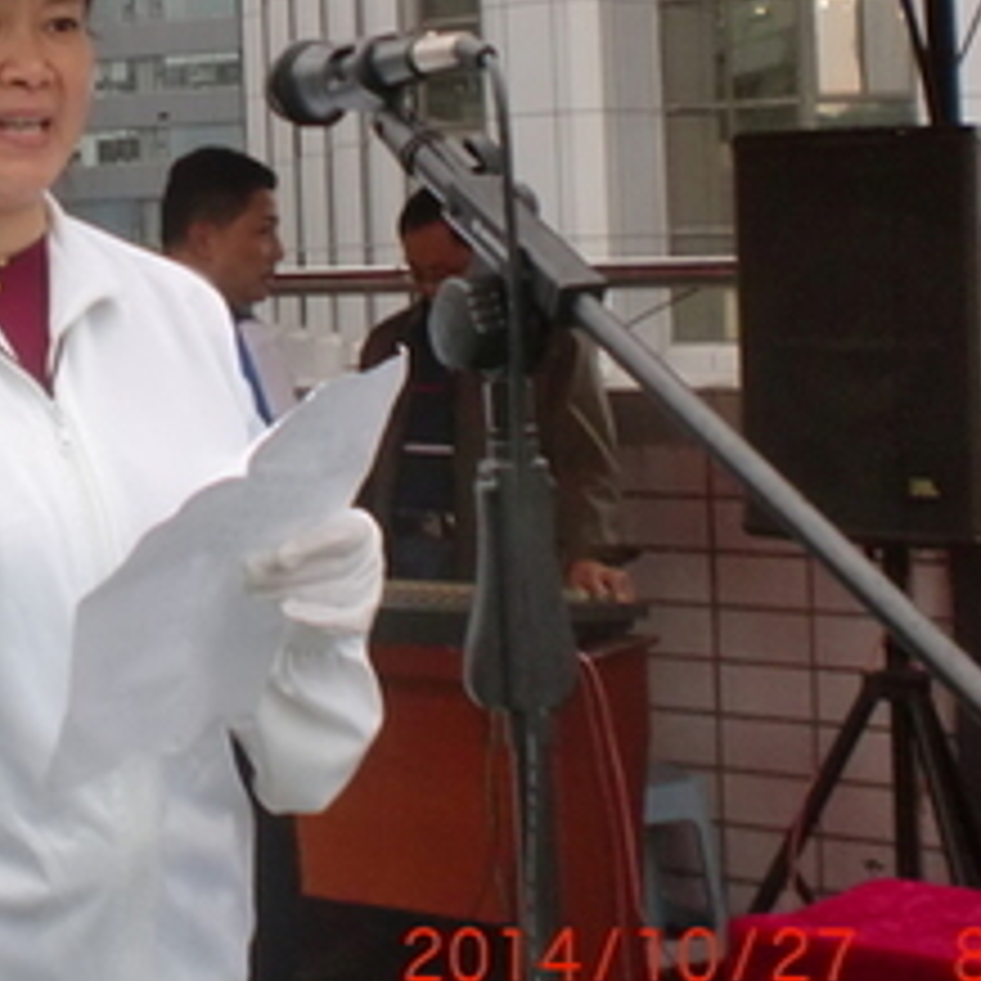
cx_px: 50
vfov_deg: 20.1
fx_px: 2725
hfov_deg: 19.9
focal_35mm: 85
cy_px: 148
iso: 125
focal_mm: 6.3
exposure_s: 1/60
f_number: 3.1
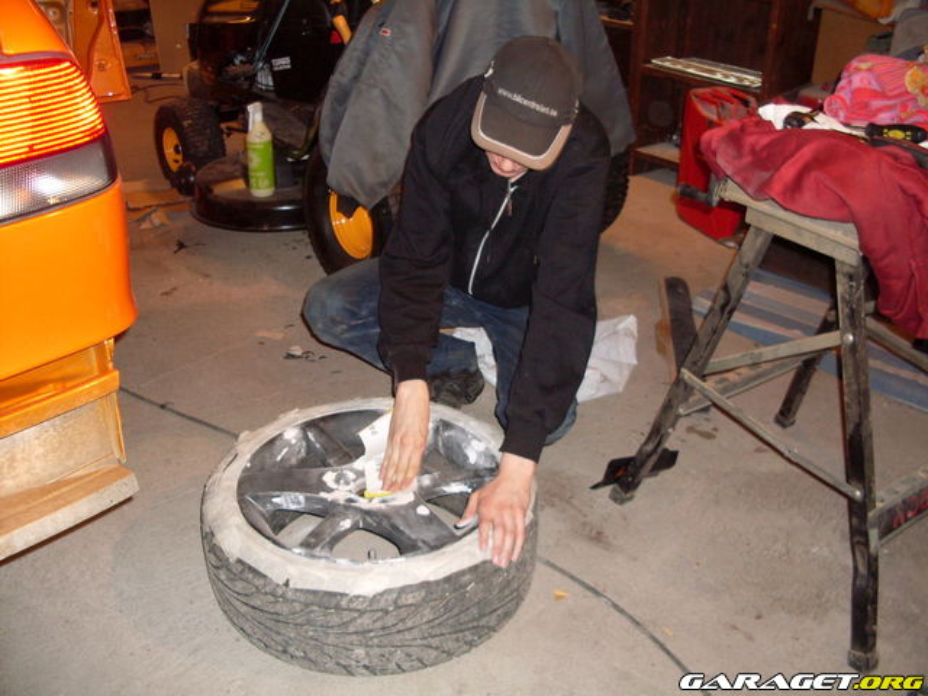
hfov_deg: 49.0
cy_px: 348
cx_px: 464
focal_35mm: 38
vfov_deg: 37.7
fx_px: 1019
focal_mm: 6.3
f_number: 2.8
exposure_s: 1/45
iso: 120
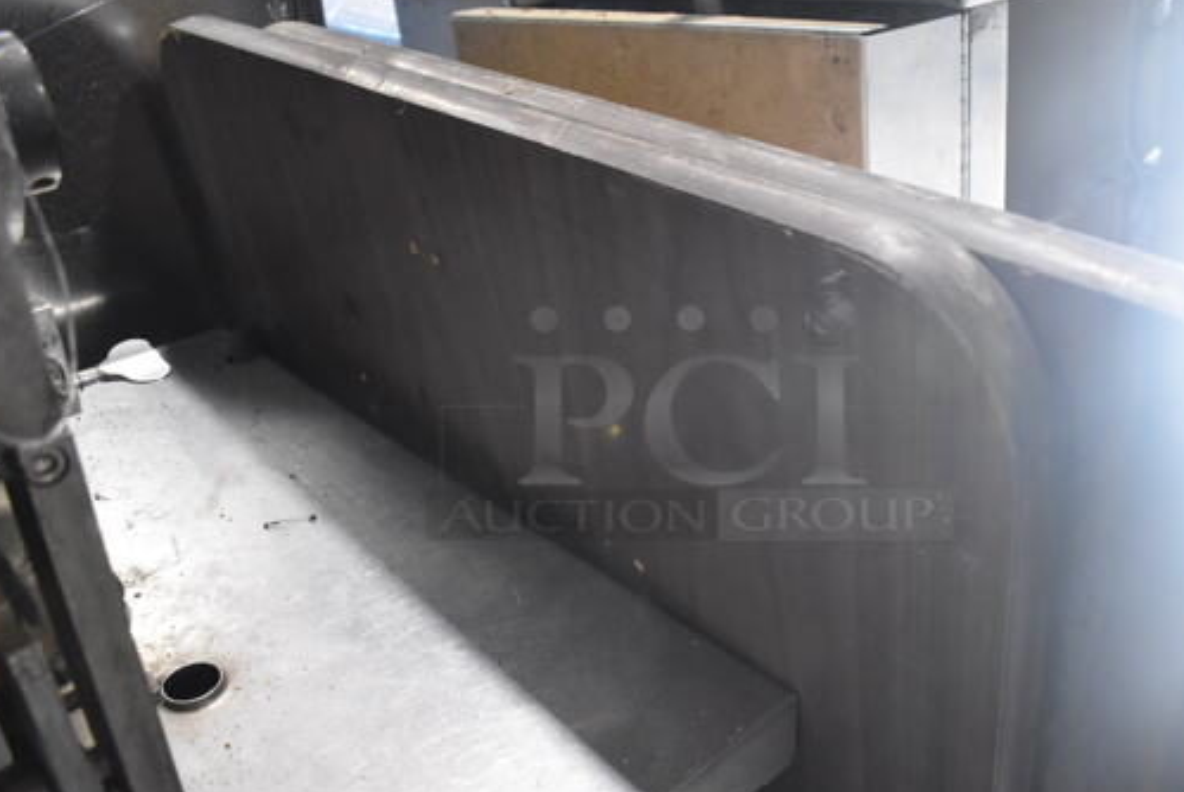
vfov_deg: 40.1
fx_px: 1087
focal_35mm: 33
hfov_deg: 56.9
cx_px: 690
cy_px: 415
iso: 2800
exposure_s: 1/125
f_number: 3.5
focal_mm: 18
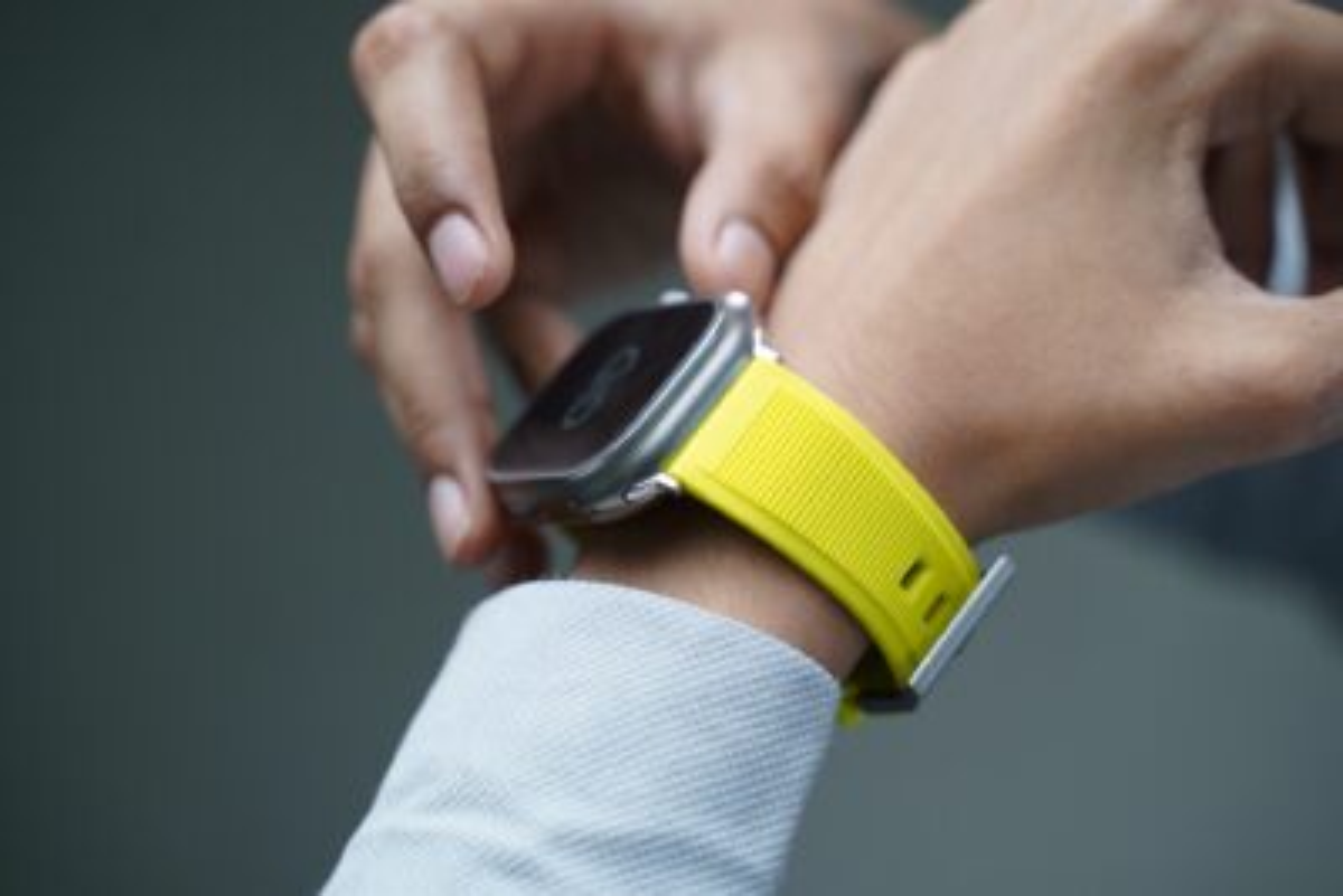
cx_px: 672
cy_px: 448
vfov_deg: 18.2
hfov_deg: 27.0
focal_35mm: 75
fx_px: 2799
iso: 800
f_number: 4
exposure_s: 1/90
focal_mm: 75
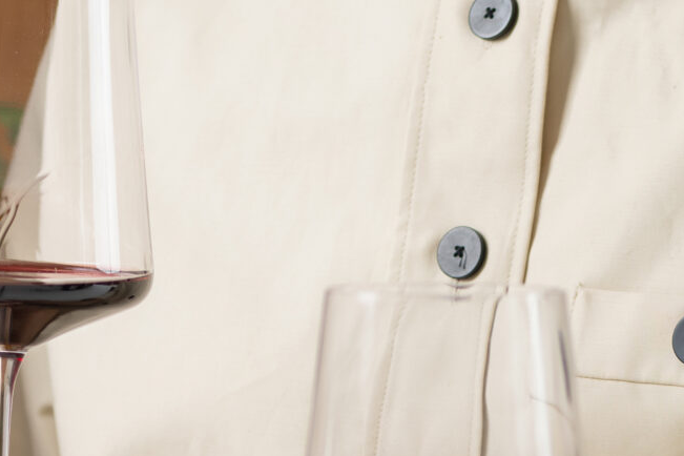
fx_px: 7846
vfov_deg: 3.3
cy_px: 384
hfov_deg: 5.0
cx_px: -13
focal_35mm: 413
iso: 64
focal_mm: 105
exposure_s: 1/200
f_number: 5
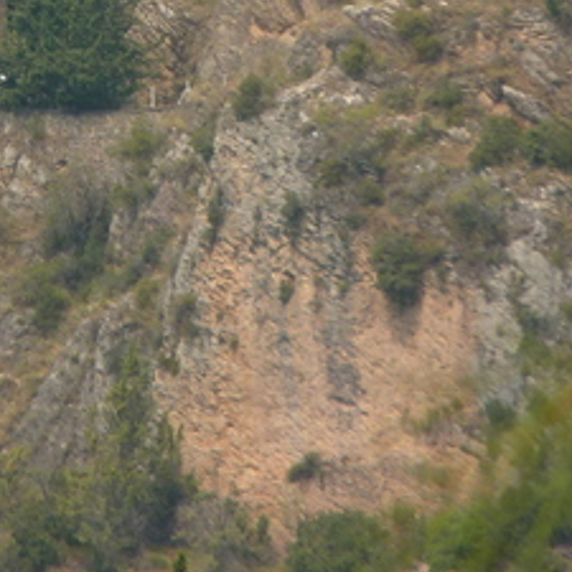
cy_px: -99
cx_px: -89
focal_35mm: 1525
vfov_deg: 1.1
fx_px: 28510
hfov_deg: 1.1
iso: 100
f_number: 4.4
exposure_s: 1/500
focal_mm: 86.4
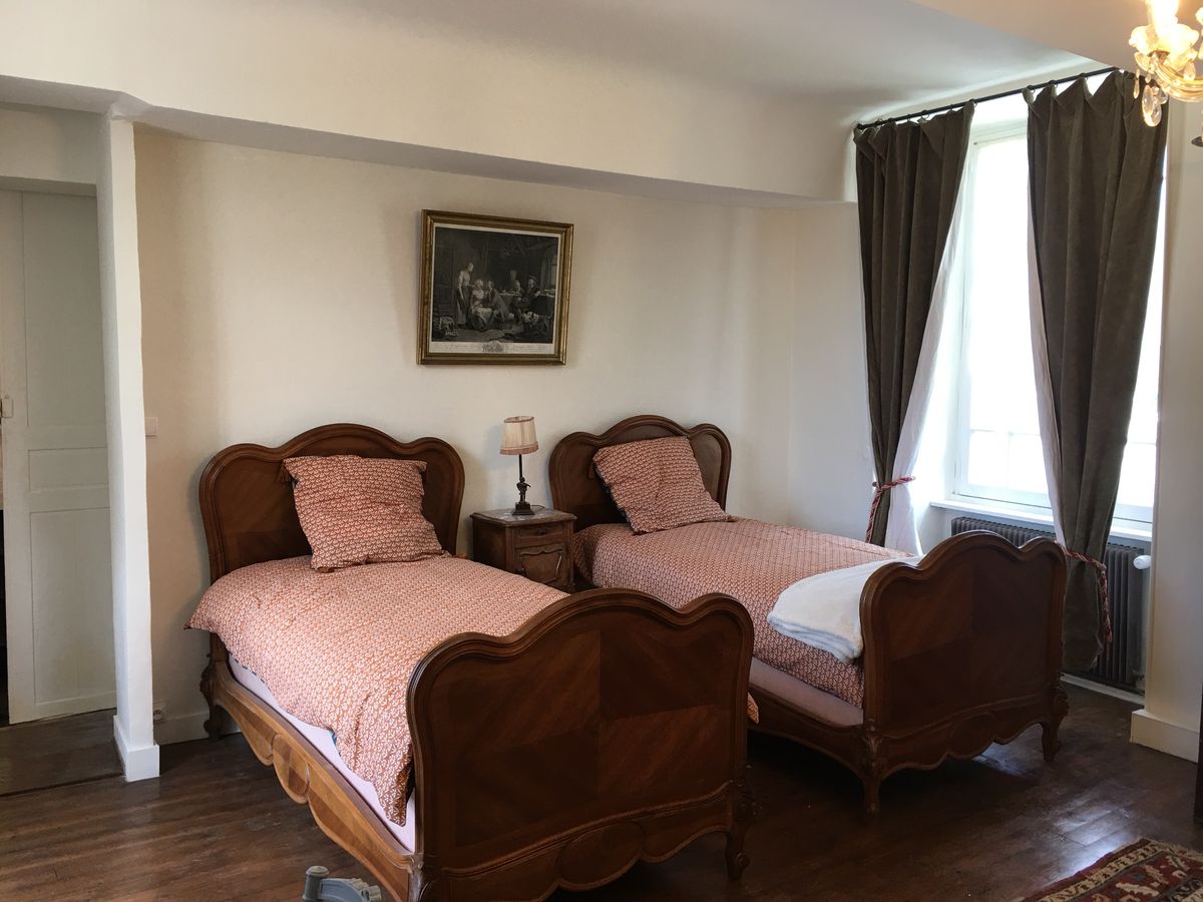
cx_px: 602
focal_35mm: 29
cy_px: 451
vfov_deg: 48.2
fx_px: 1008
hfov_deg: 61.7
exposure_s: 1/33
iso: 32
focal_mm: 4.15
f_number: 2.2
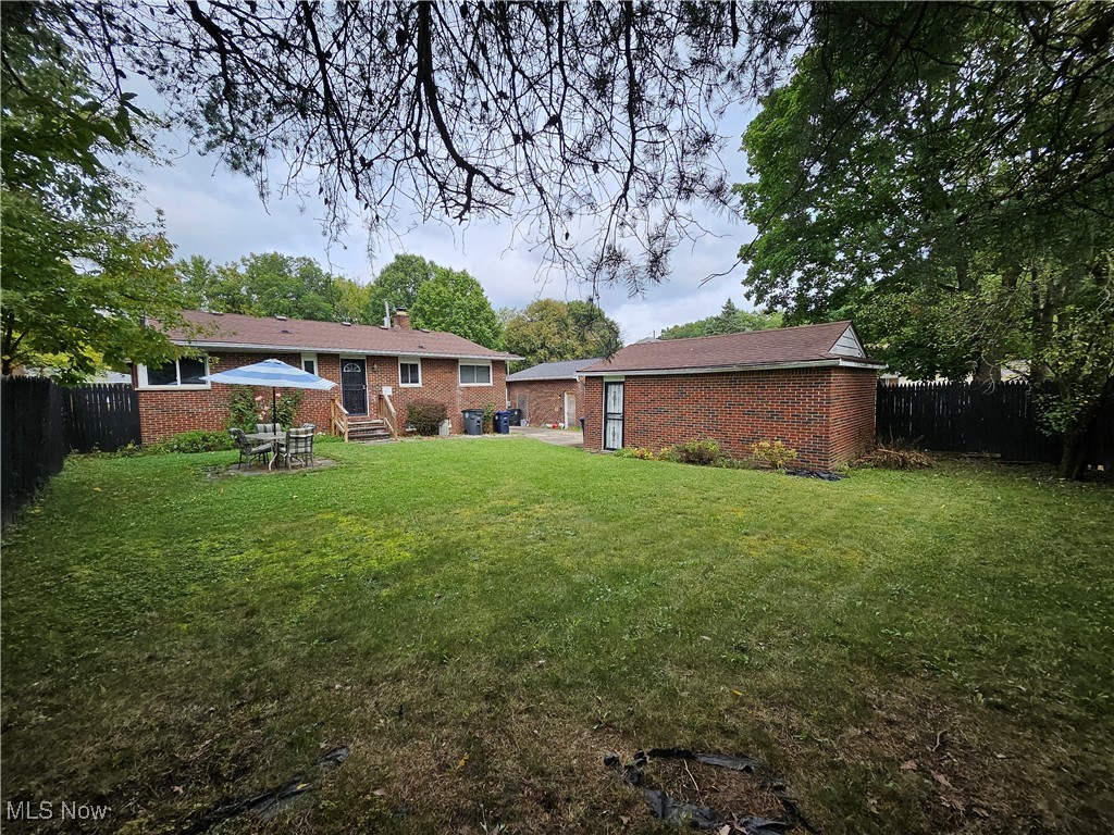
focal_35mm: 13
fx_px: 418
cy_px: 418
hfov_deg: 106.2
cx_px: 557
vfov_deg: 89.9
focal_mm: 1.74
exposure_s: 1/559
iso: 32
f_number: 2.2
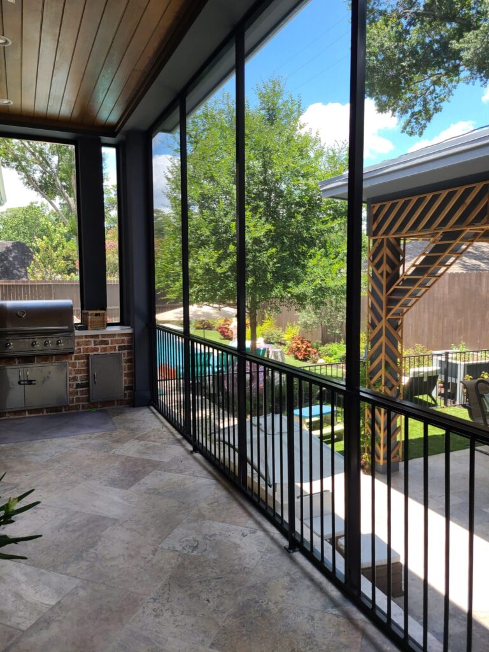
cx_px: 244
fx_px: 490
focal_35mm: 26
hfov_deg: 53.1
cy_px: 326
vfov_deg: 67.3
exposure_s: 1/399
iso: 40
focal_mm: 5.4
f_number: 1.8
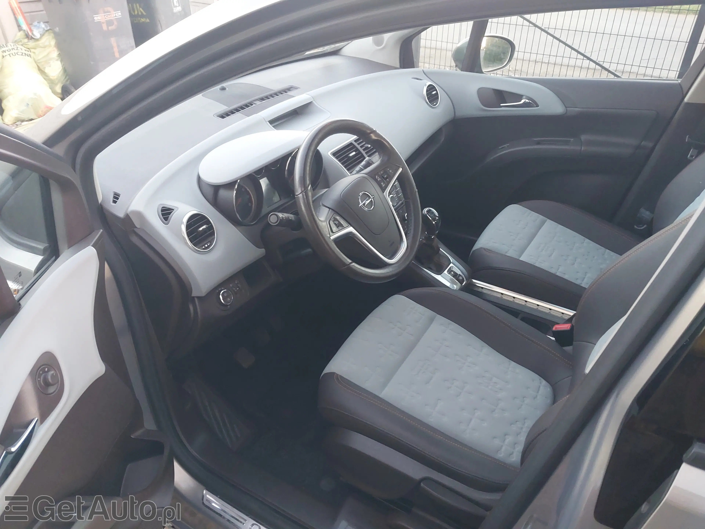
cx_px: 352
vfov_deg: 46.8
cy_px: 264
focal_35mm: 30
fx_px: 611
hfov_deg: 60.0
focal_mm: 4.6
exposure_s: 1/60
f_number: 1.8
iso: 250
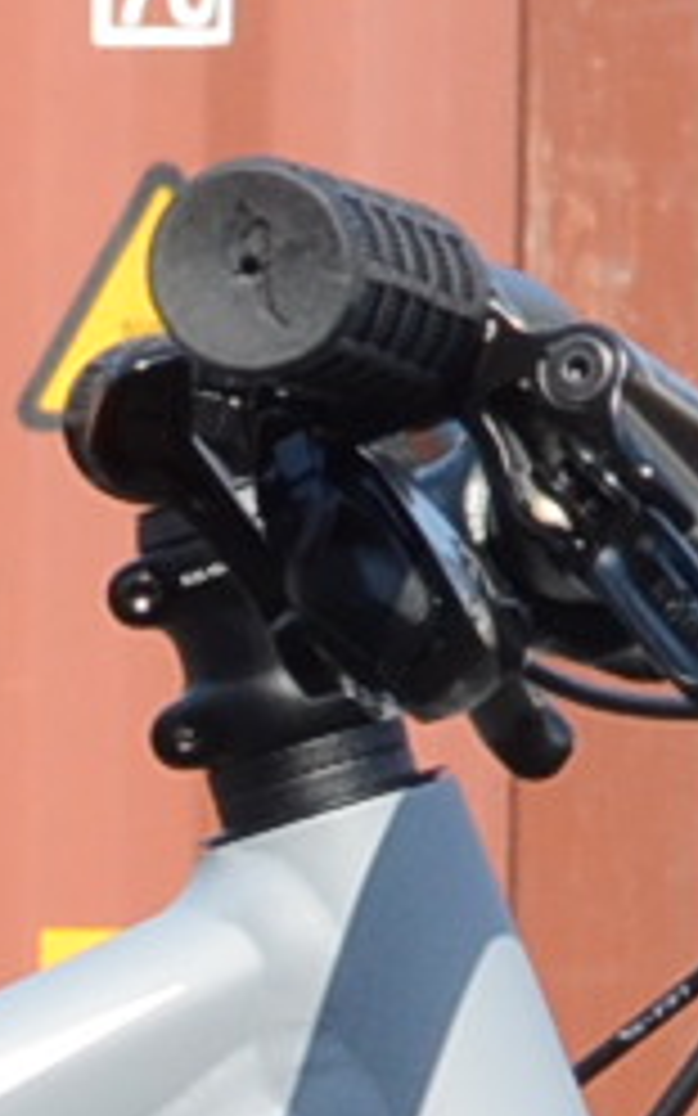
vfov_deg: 3.9
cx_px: -1495
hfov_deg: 2.4
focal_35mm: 531
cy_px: 2826
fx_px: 16163
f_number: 11
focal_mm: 35
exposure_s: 1/500
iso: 640
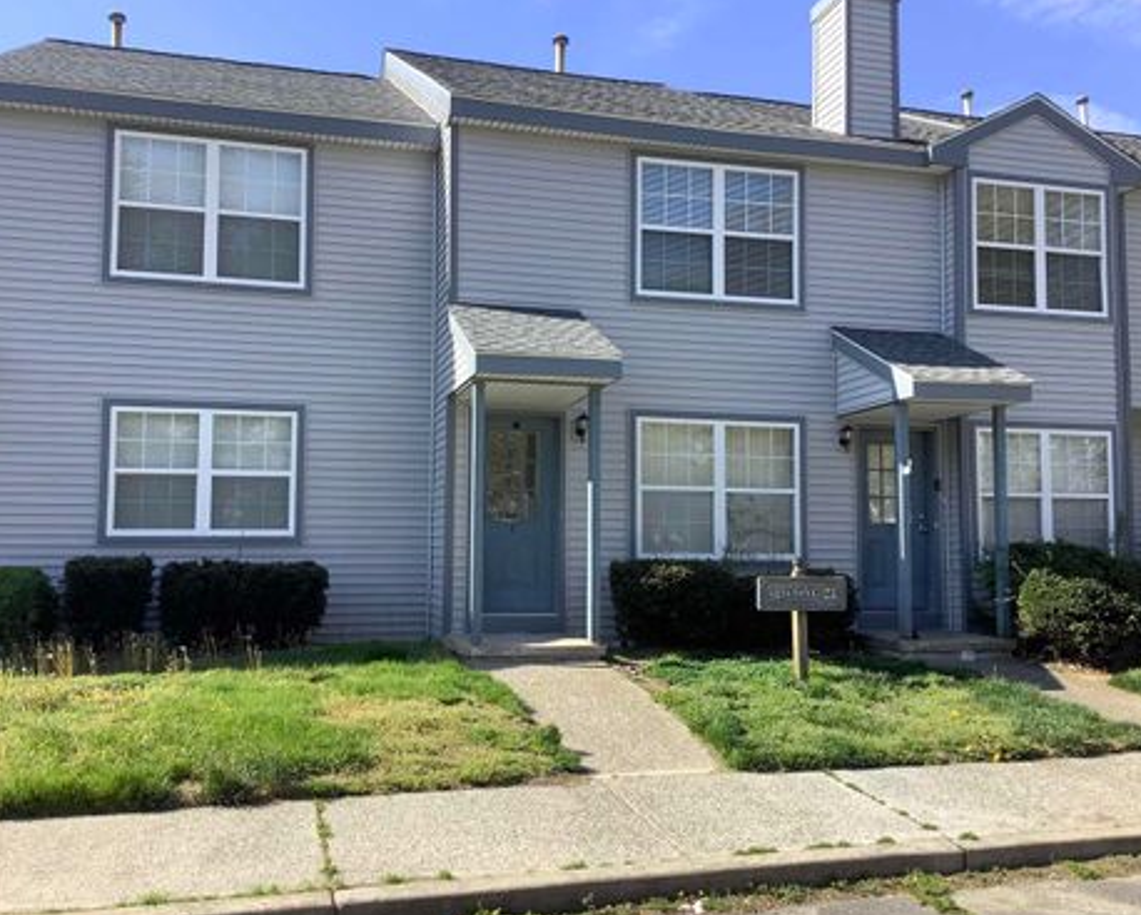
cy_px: 460
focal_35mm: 33
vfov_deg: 44.6
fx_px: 1115
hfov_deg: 54.2
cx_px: 575
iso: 25
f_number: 2.4
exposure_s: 1/627
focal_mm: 3.3
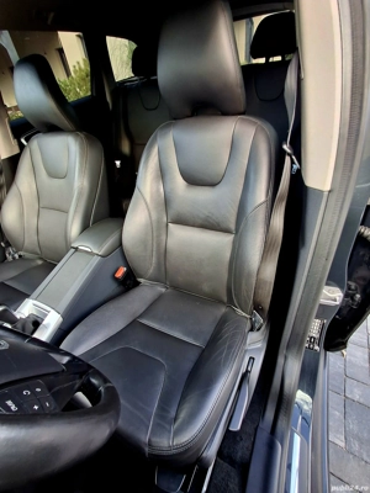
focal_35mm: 16
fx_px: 228
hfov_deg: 78.1
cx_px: 185
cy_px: 246
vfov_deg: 94.5
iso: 40
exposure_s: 1/100
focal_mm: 1.64
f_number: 2.2
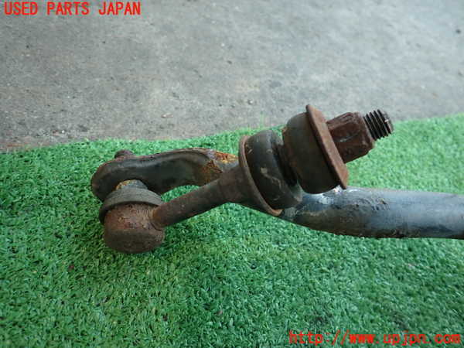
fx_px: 335
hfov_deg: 69.4
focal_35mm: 25
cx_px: 232
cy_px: 174
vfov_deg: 54.9
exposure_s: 1/60
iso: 160
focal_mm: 4.5
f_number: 2
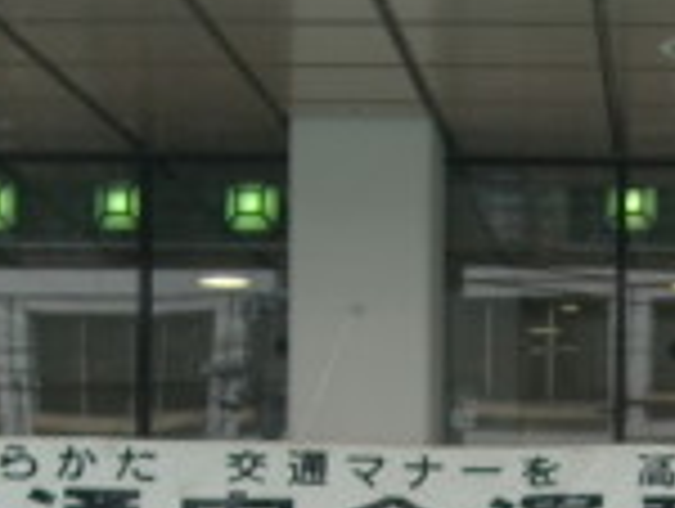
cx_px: 648
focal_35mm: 140
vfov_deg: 10.4
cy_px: 623
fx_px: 2734
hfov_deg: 13.9
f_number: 3
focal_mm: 6.9
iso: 64
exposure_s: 1/125
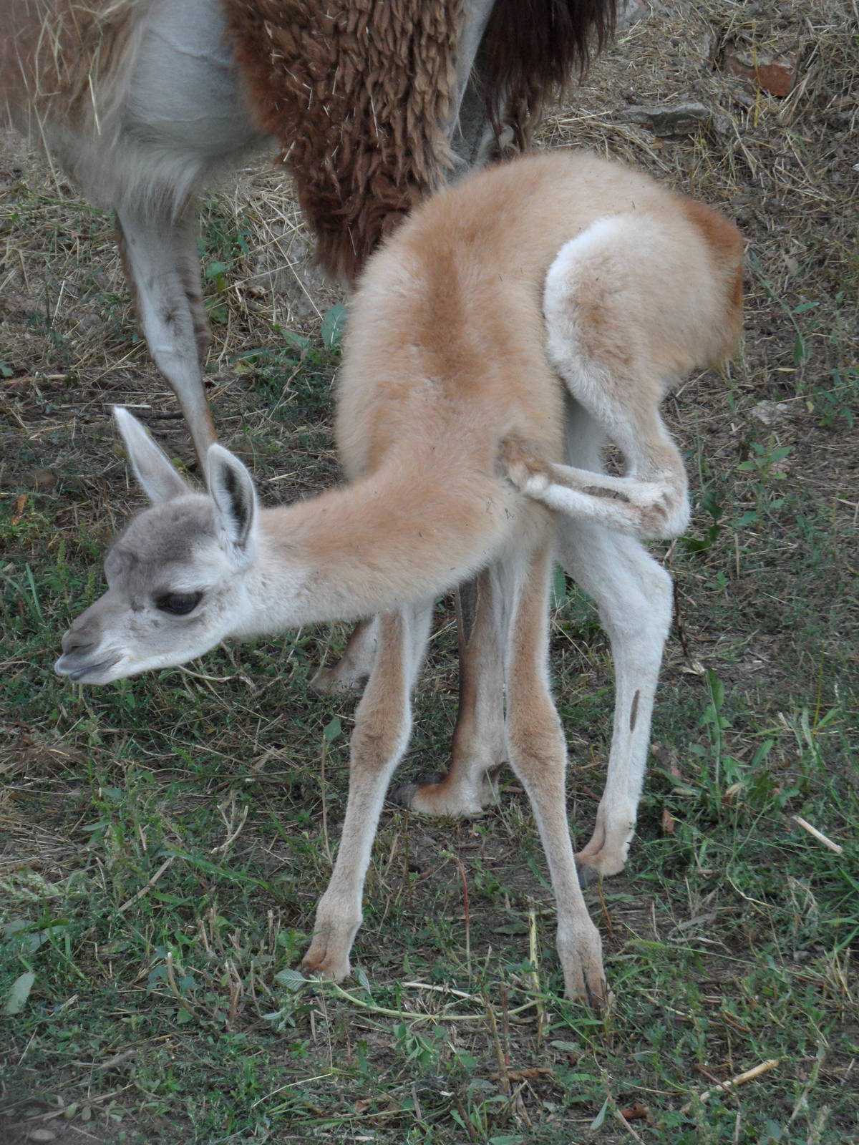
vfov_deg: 16.4
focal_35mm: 120
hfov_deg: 12.3
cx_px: 430
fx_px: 3970
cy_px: 572
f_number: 4.4
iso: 200
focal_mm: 20
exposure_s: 1/250
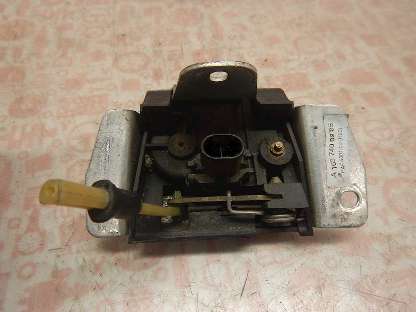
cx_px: 208
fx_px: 288
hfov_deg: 71.6
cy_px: 156
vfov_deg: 56.8
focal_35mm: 24
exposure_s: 1/30
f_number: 2.8
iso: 140
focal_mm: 4.3
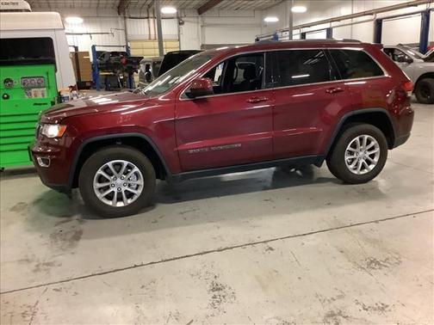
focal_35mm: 31
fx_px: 389
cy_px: 162
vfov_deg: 45.4
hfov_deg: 58.4
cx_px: 217
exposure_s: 1/33
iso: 400
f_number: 2.4
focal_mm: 3.3
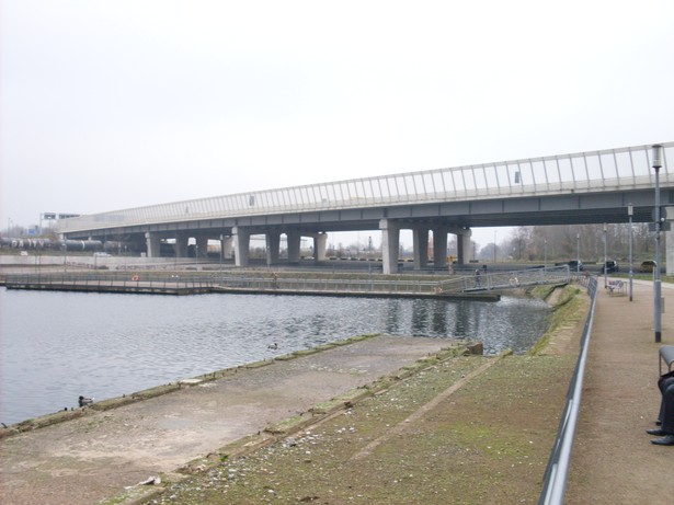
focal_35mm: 38
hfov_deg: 49.0
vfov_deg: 37.7
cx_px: 337
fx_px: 740
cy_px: 252
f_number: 2.8
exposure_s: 1/90
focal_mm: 6.3
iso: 80
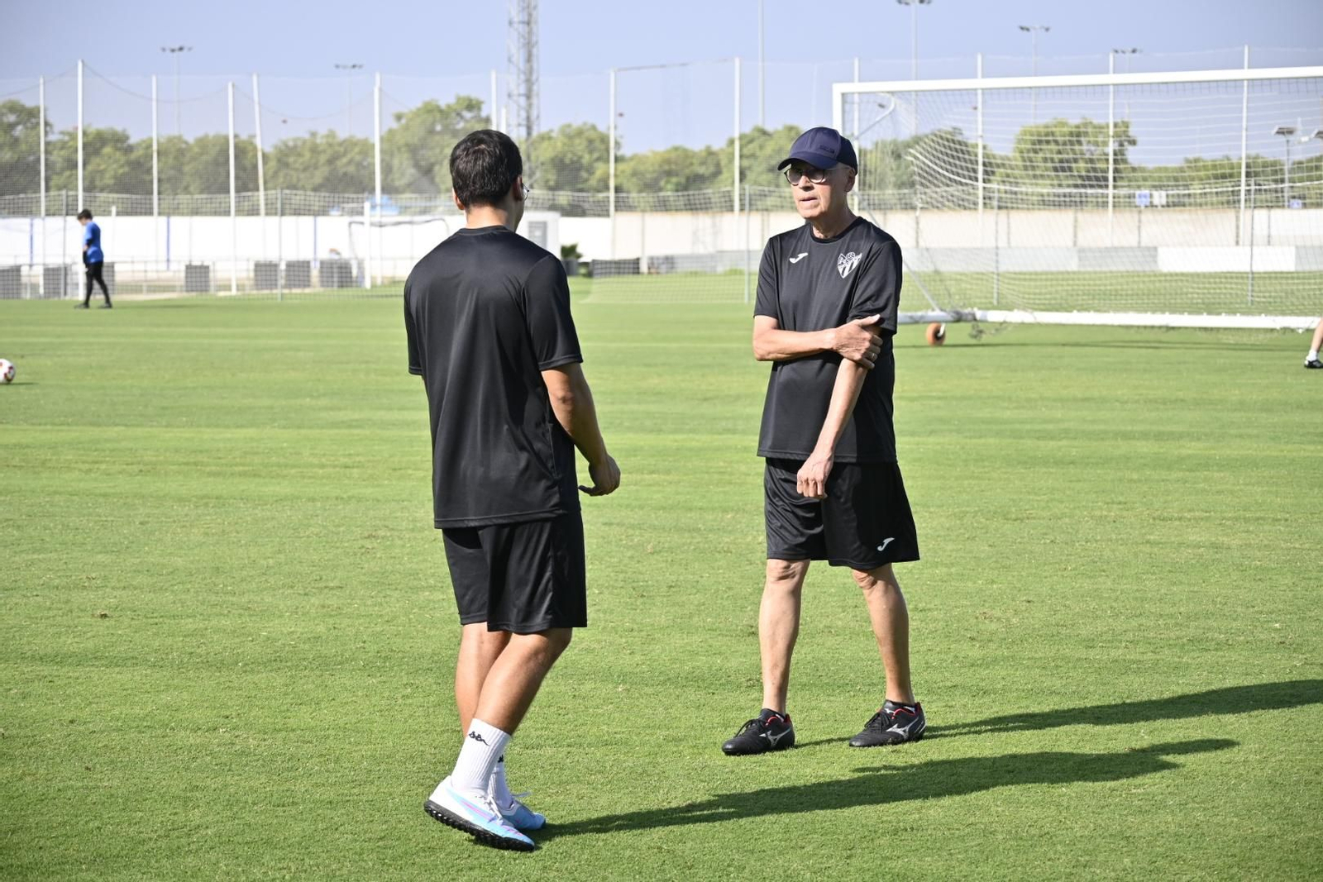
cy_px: 441
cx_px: 662
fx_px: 3969
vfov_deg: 12.7
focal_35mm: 108
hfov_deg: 18.9
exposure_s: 1/1000
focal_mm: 72
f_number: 4.8
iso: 200
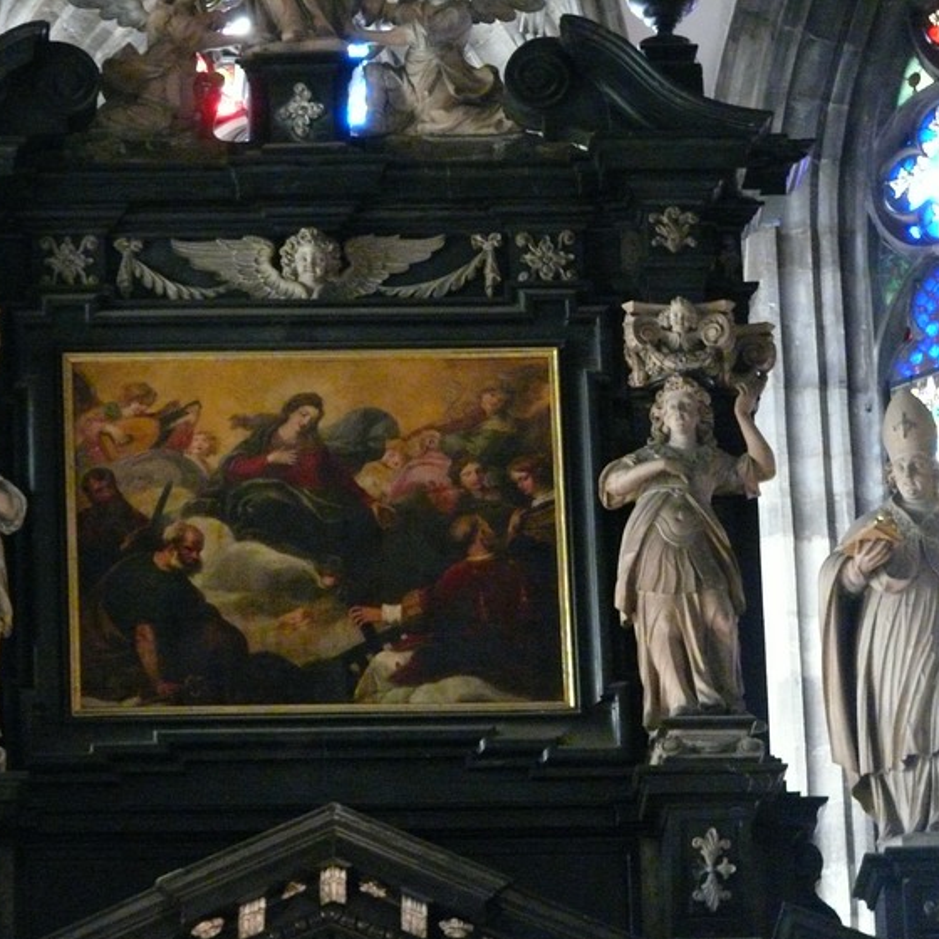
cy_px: 470
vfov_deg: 7.4
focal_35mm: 238
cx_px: 339
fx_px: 7304
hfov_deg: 7.4
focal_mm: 42.6
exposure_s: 1/15
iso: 800
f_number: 3.6
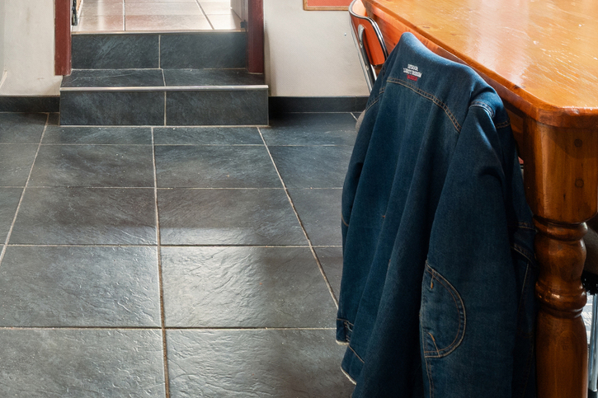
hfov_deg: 36.6
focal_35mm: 53
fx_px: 880
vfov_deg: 22.5
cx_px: 143
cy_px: -135
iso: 250
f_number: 11
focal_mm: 16
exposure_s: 2
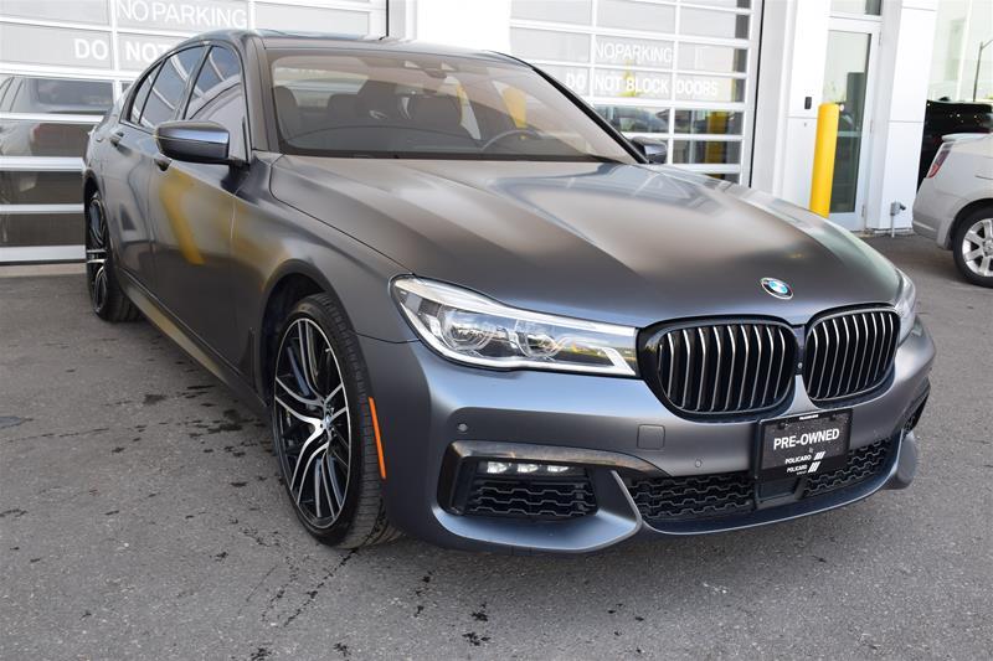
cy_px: 330
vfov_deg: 36.9
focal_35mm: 36
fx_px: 993
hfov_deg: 53.1
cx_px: 496
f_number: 9
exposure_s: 1/100
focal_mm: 24
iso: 400
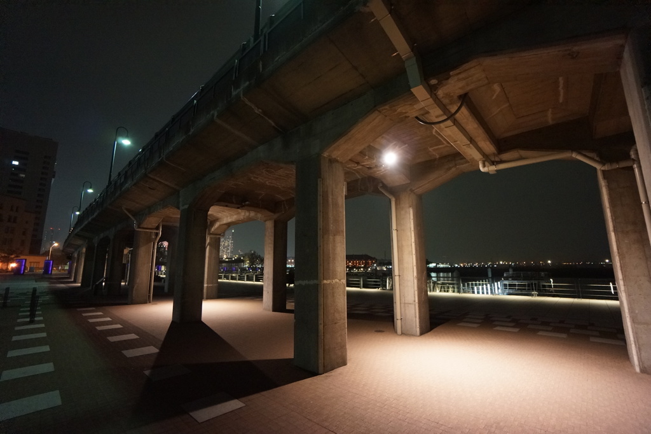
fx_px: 271
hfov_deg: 100.4
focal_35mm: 15
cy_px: 217
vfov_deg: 77.3
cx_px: 326
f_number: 4
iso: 6400
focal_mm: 10
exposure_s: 1/25
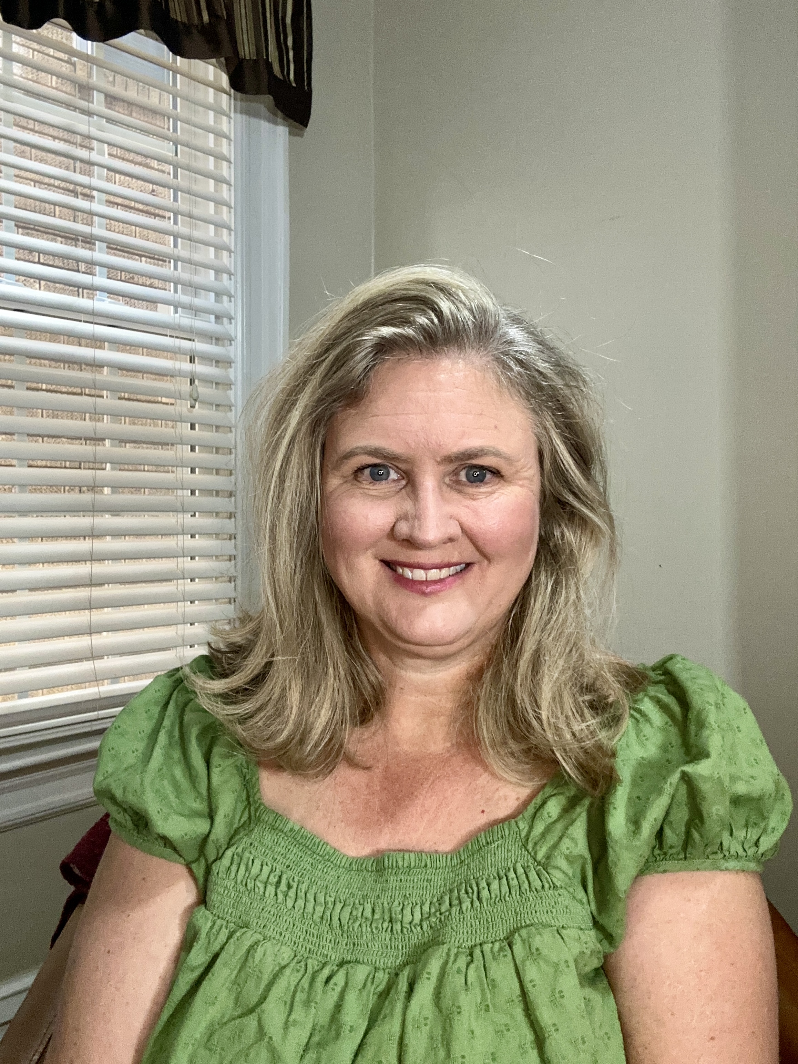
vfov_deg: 60.0
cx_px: 399
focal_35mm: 30
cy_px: 532
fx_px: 922
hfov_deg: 46.8
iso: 125
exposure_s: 1/60
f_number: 1.9
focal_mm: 2.69
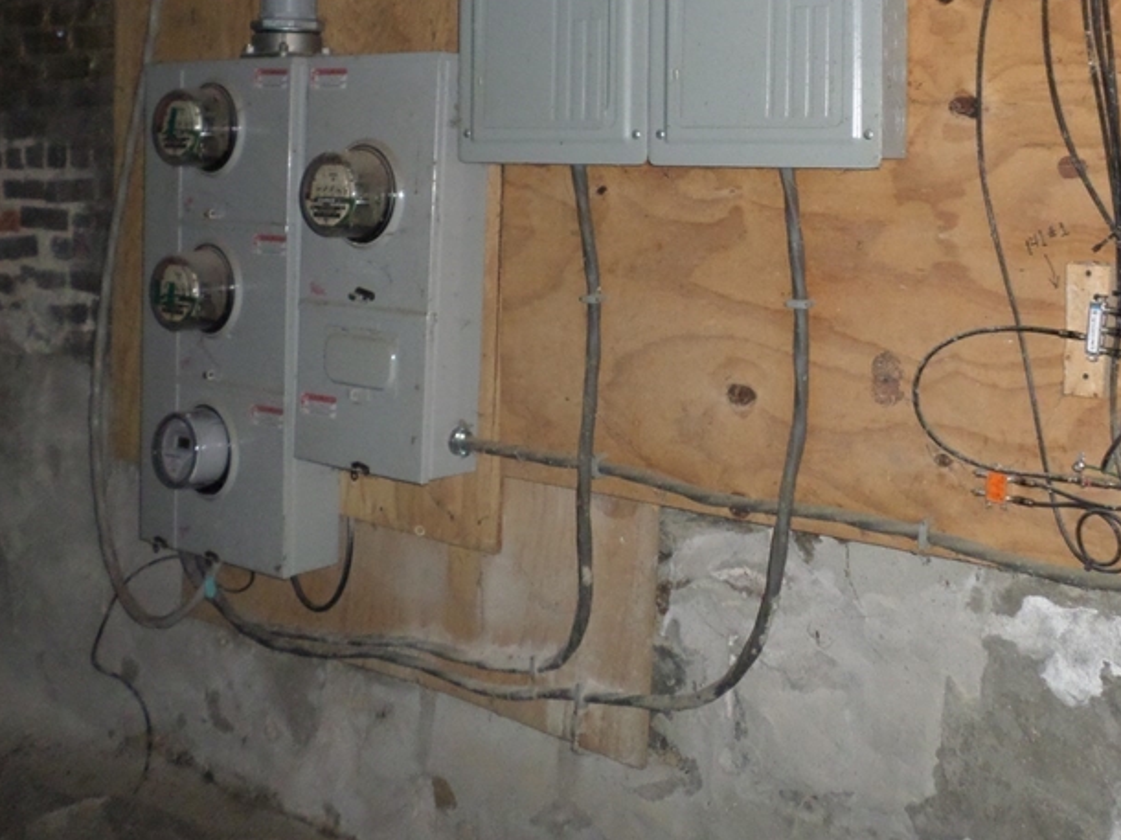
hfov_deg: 44.3
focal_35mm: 42
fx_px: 1360
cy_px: 149
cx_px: 724
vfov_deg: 33.2
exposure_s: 1/30
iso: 200
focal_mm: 4.5
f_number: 2.5
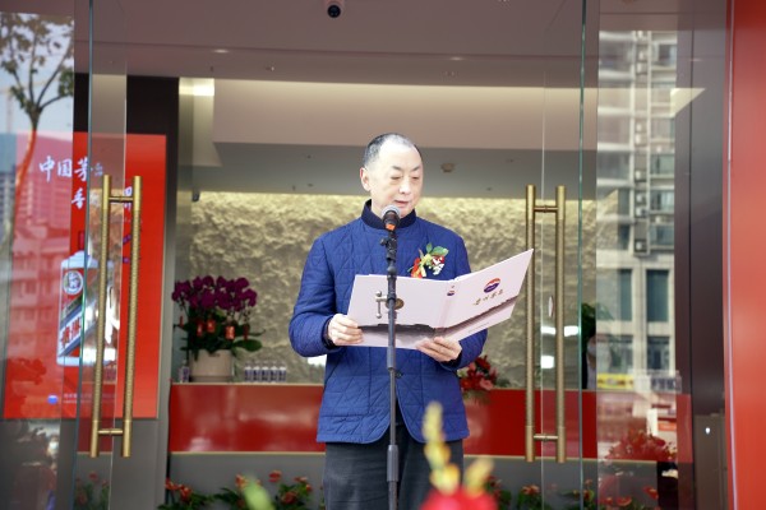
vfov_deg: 18.2
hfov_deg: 27.0
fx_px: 1596
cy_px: 255
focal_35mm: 75
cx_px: 383
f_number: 5
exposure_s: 1/200
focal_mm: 75
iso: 320
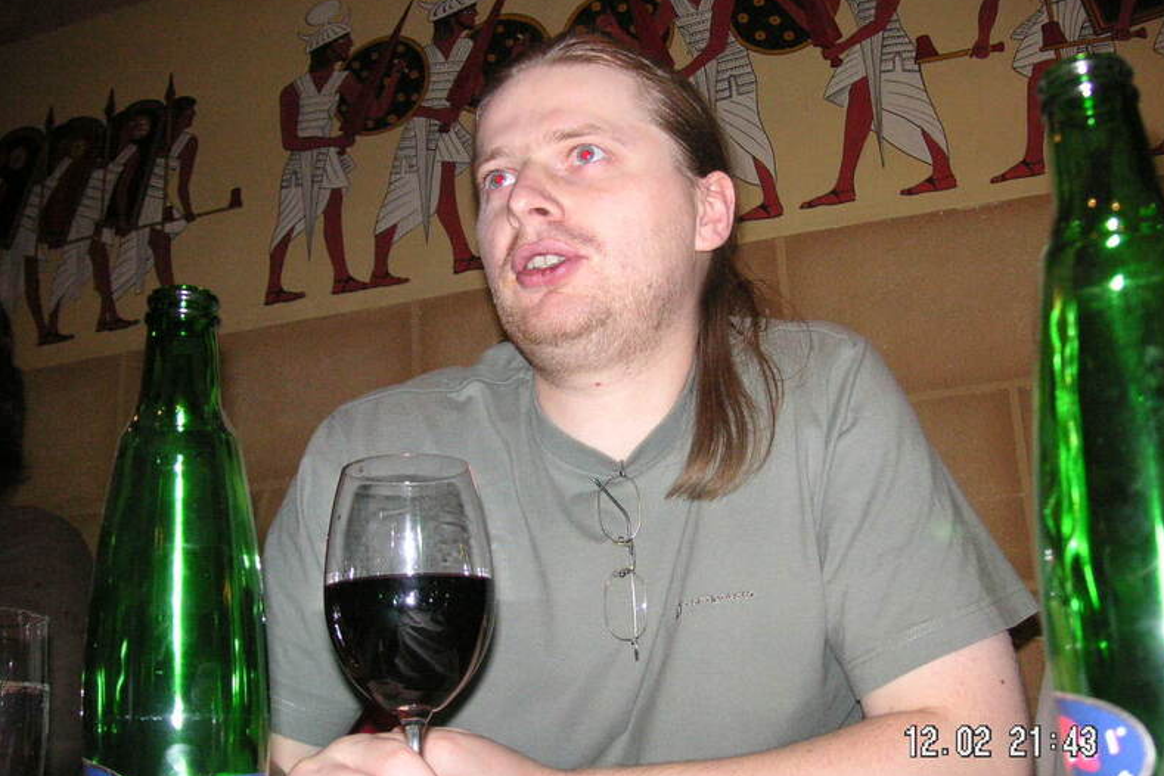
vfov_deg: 34.2
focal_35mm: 39
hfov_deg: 49.6
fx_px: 1261
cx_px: 589
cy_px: 385
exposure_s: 1/45
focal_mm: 6.1
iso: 160
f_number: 2.8
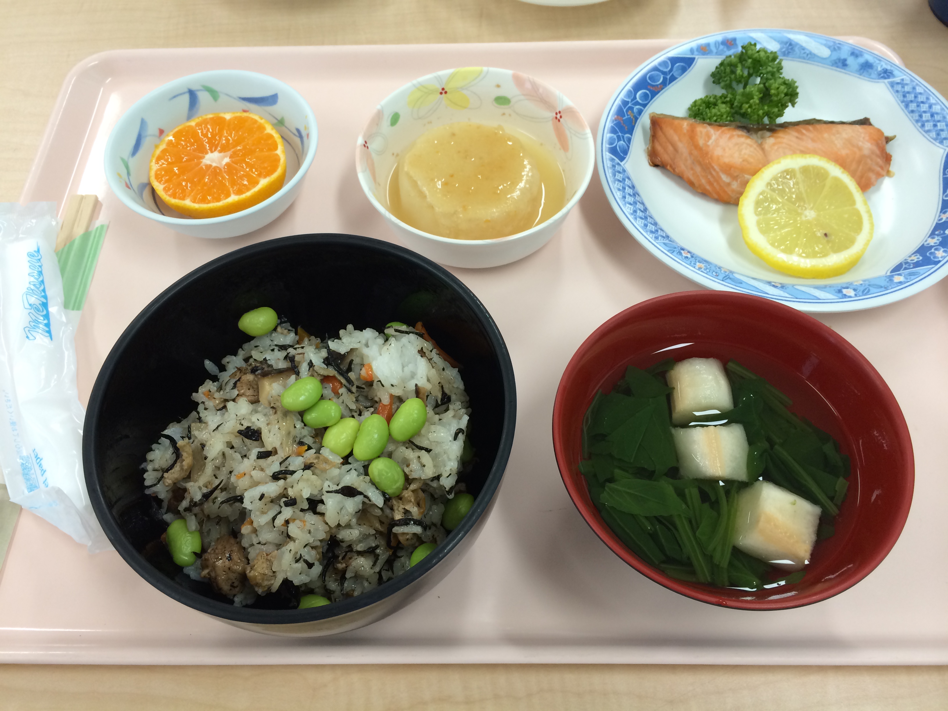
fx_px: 822
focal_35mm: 30
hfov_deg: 60.0
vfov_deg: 46.8
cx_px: 474
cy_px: 356
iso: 40
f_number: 2.2
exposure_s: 1/30
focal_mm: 4.12
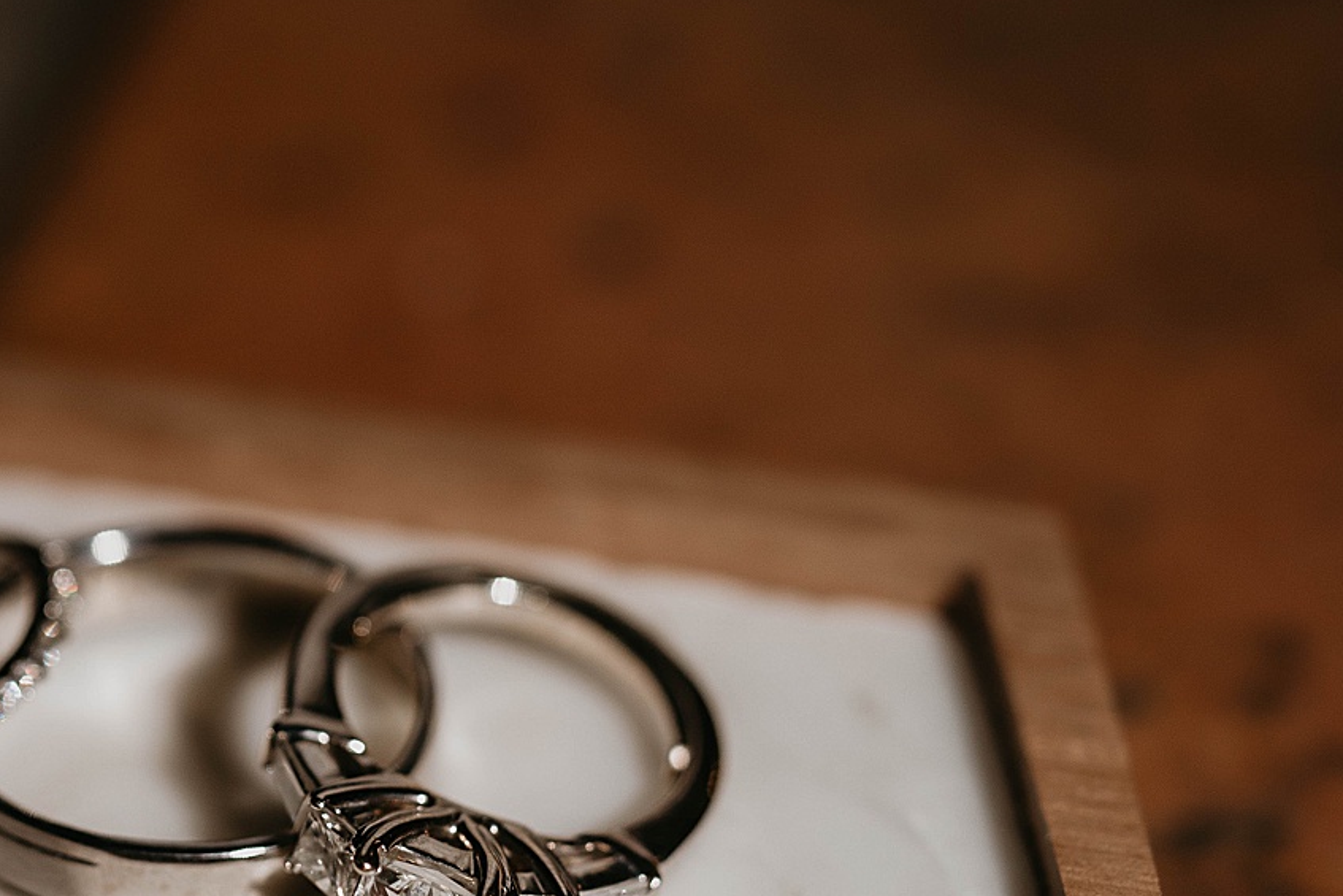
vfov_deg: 8.1
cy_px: 778
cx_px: 216
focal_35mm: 170
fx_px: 6343
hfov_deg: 12.0
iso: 250
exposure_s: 1/125
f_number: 3.5
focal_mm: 90
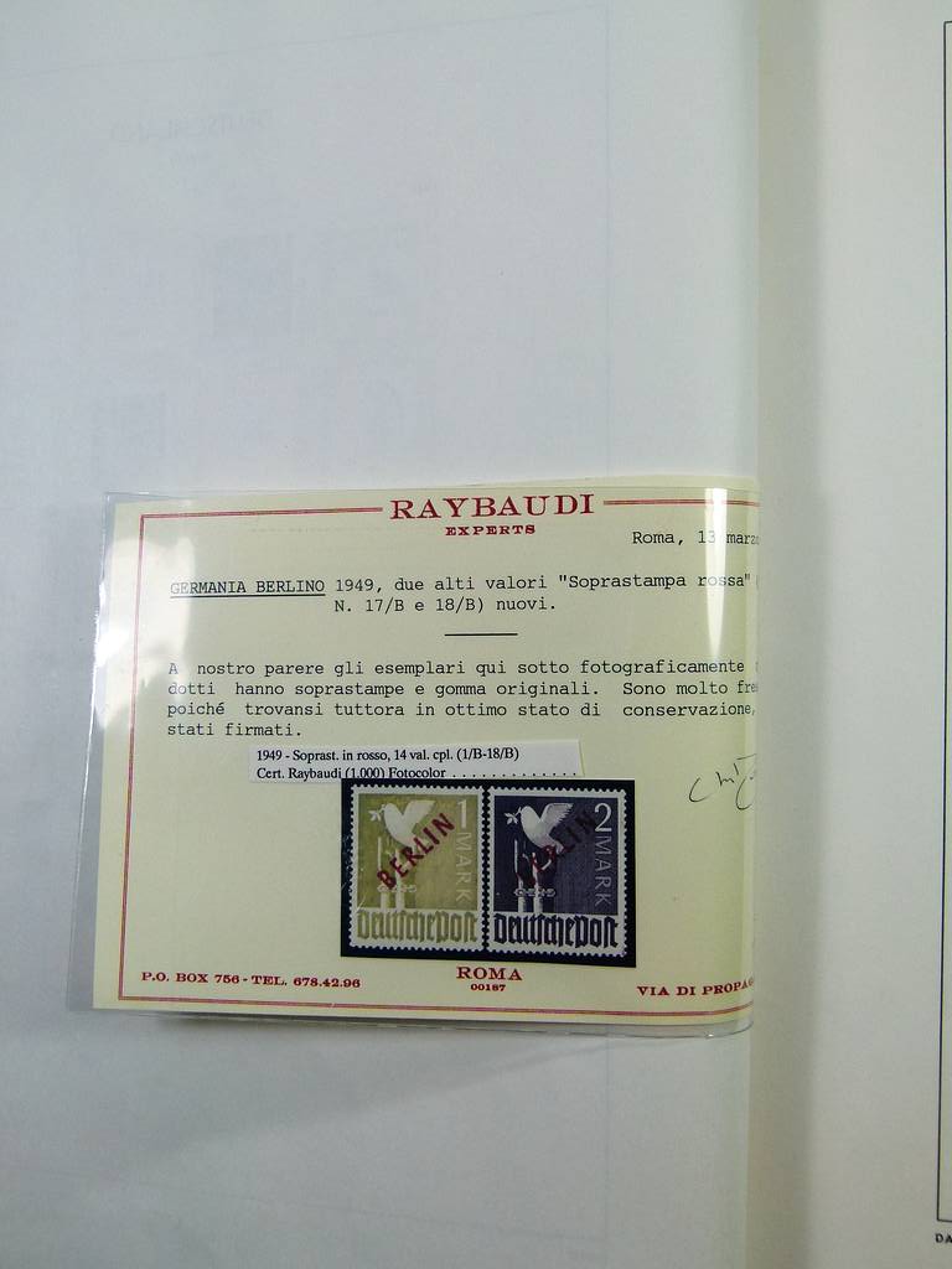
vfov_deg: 51.4
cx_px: 476
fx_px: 1320
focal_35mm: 36
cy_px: 634
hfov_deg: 39.7
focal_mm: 6.5
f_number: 4
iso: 100
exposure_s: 1/200
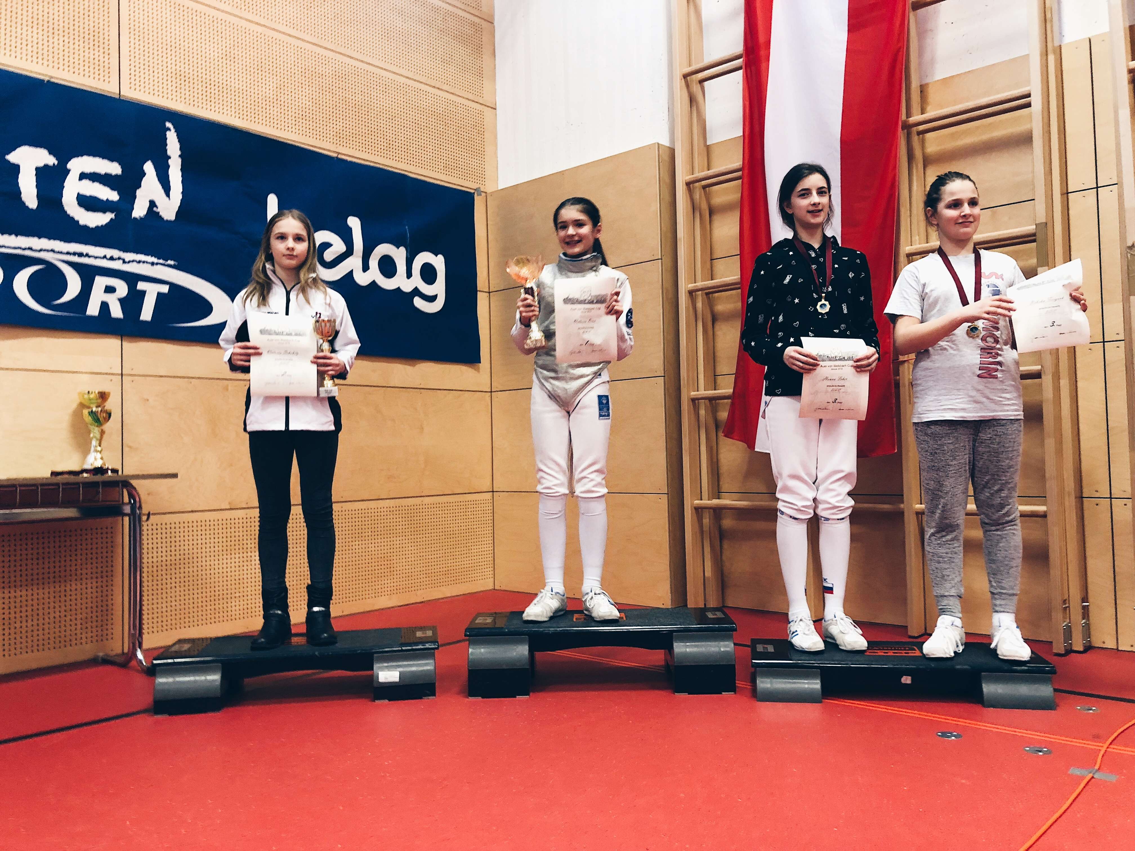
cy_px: 426
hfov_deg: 63.4
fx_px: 918
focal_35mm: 28
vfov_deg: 49.7
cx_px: 568
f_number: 1.8
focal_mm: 4
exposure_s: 1/17
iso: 64
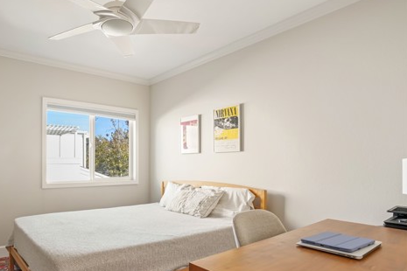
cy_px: 174
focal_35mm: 22
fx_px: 249
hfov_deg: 75.6
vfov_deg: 56.3
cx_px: 130
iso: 1600
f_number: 8
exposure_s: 1/15
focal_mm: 16
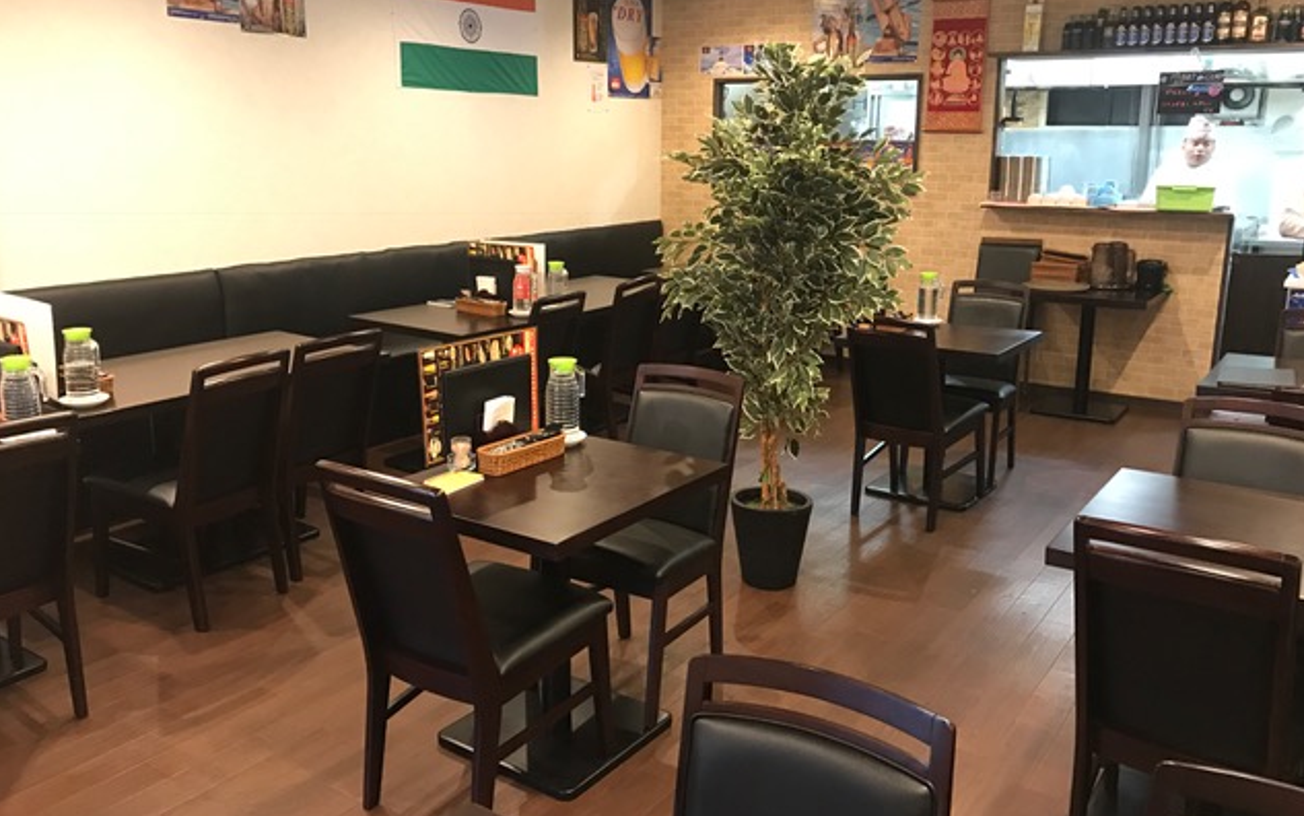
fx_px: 1066
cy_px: 377
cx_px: 653
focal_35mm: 30
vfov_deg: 41.8
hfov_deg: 62.9
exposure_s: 1/15
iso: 100
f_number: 1.8
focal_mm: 3.99
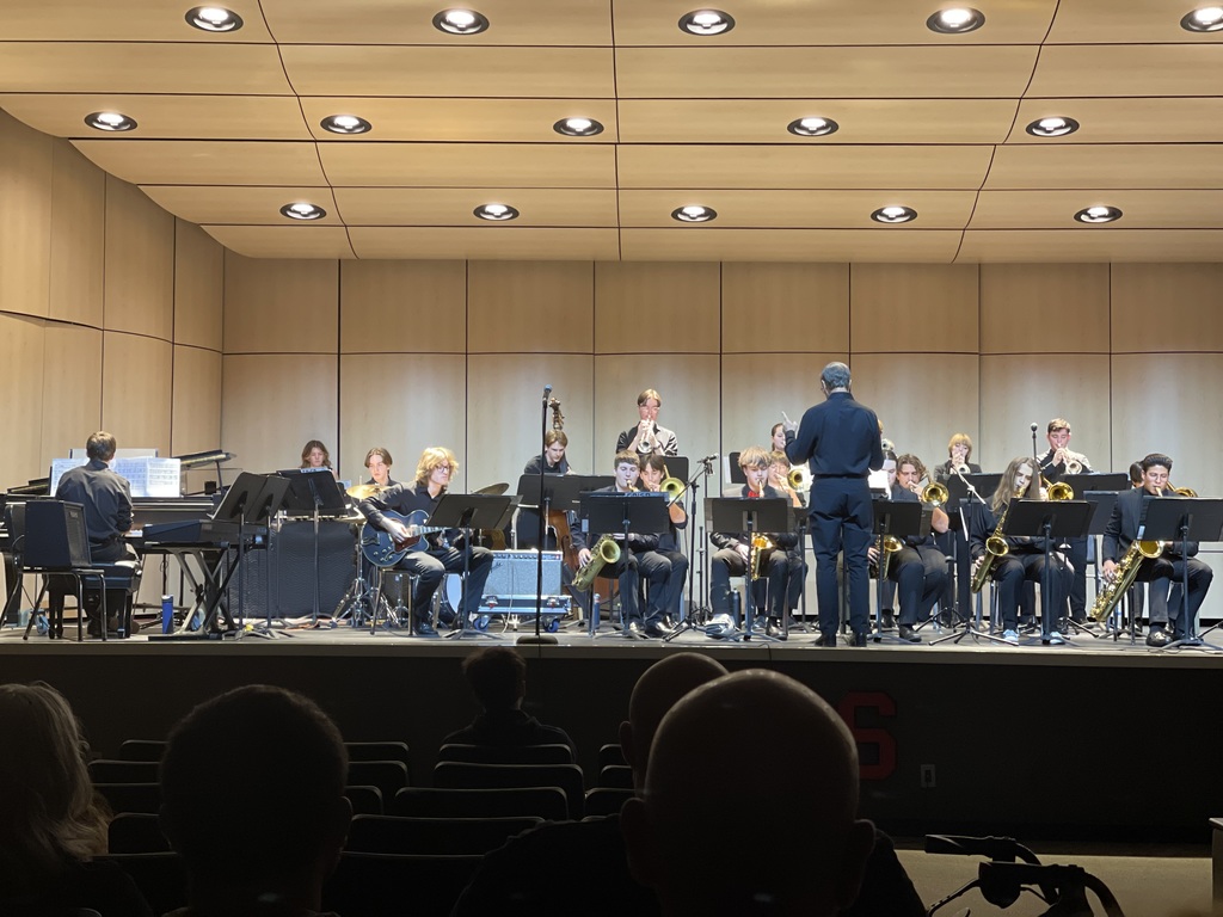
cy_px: 458
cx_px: 612
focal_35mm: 64
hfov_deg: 30.3
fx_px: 2261
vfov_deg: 22.9
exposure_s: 1/40
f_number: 2.2
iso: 250
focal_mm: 7.5
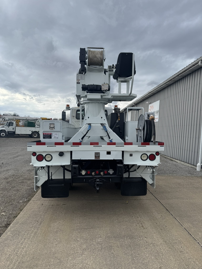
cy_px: 134
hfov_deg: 56.8
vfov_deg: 71.6
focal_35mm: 24
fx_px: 187
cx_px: 101
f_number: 1.78
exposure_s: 1/1456
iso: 80
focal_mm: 6.76
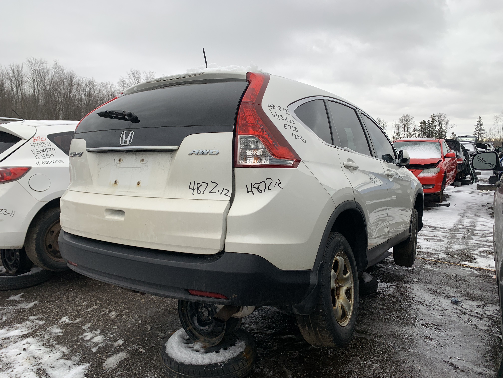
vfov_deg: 53.1
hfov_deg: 67.3
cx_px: 252
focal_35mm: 26
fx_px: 378
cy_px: 189
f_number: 1.8
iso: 25
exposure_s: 1/332
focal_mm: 4.25
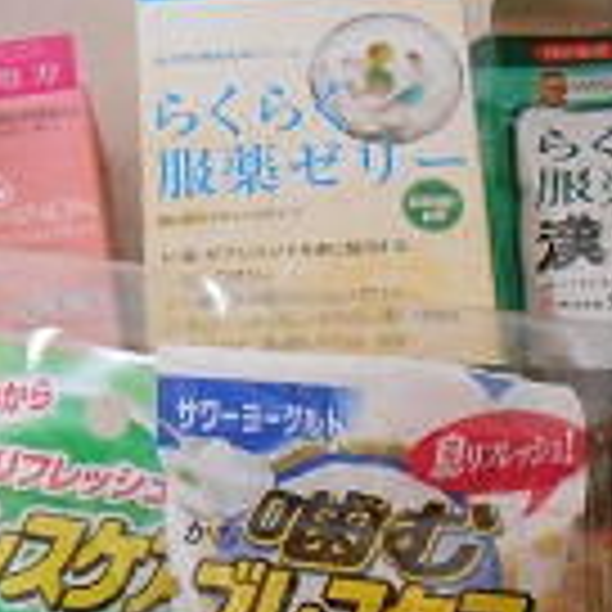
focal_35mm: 78
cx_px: 380
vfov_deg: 21.4
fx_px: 1560
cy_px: 621
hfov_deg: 22.1
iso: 800
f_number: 3.5
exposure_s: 1/6
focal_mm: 4.6
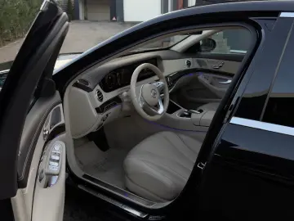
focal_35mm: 34
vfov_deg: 41.8
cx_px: 147
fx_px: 289
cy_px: 110
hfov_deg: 54.0
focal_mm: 6.76
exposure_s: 1/290
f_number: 1.78
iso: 64
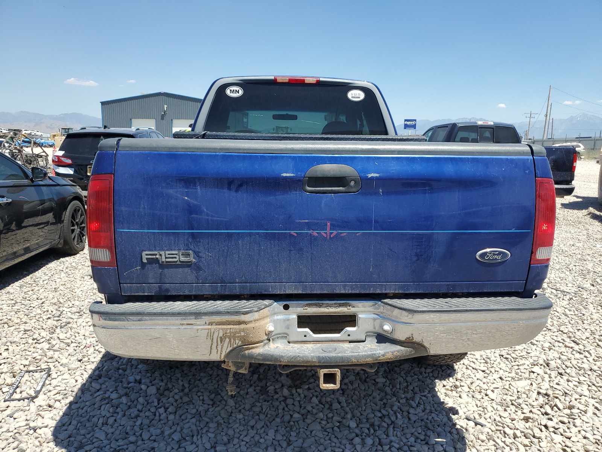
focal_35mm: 26
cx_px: 301
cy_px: 226
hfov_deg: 67.3
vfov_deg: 53.1
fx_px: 452
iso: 50
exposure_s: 1/2500
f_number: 1.5
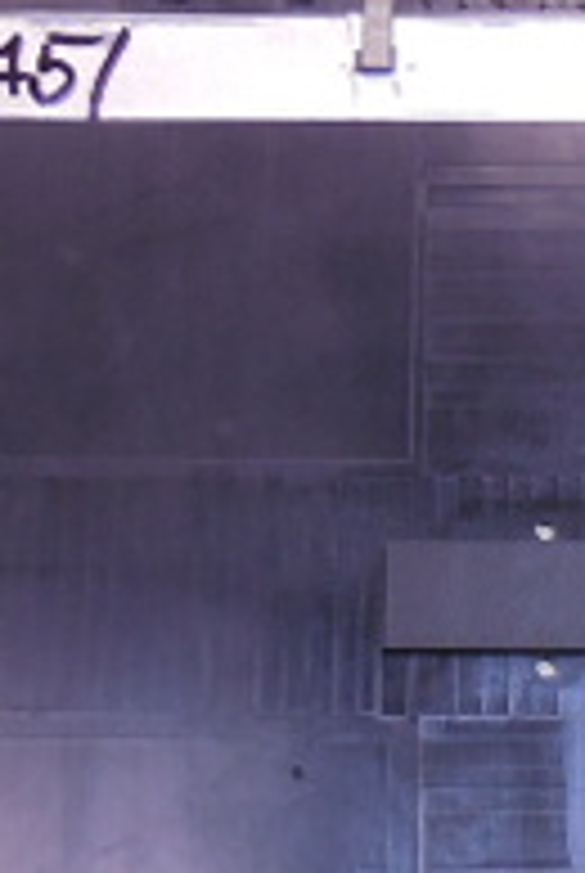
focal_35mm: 89
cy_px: 626
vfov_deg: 22.7
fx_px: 2162
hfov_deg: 15.2
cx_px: 540
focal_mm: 4.6
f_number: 3.5
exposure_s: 1/25
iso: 400
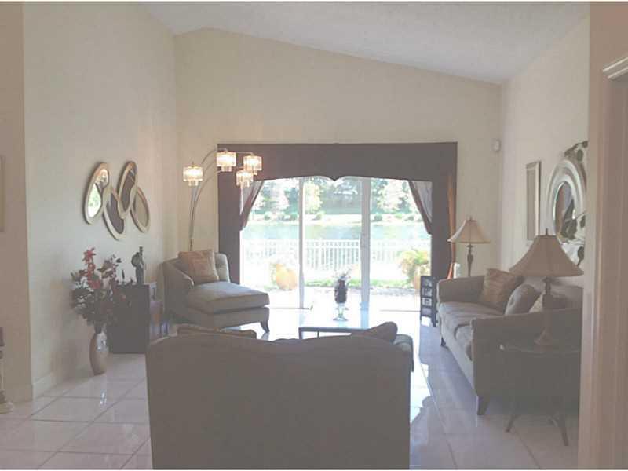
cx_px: 314
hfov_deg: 52.6
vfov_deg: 40.7
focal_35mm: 35
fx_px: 635
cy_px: 236
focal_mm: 4.28
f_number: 2.4
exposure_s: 1/60
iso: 64
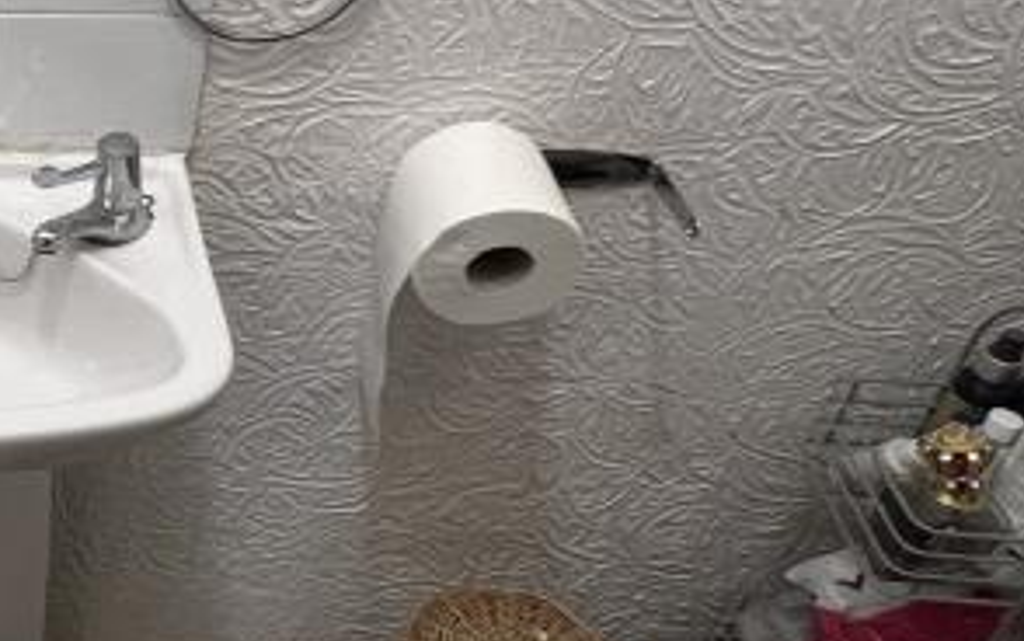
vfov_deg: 26.6
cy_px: 185
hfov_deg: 35.3
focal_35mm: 48
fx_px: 1340
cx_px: -122
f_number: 1.8
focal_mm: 1.57
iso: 200
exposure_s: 1/50
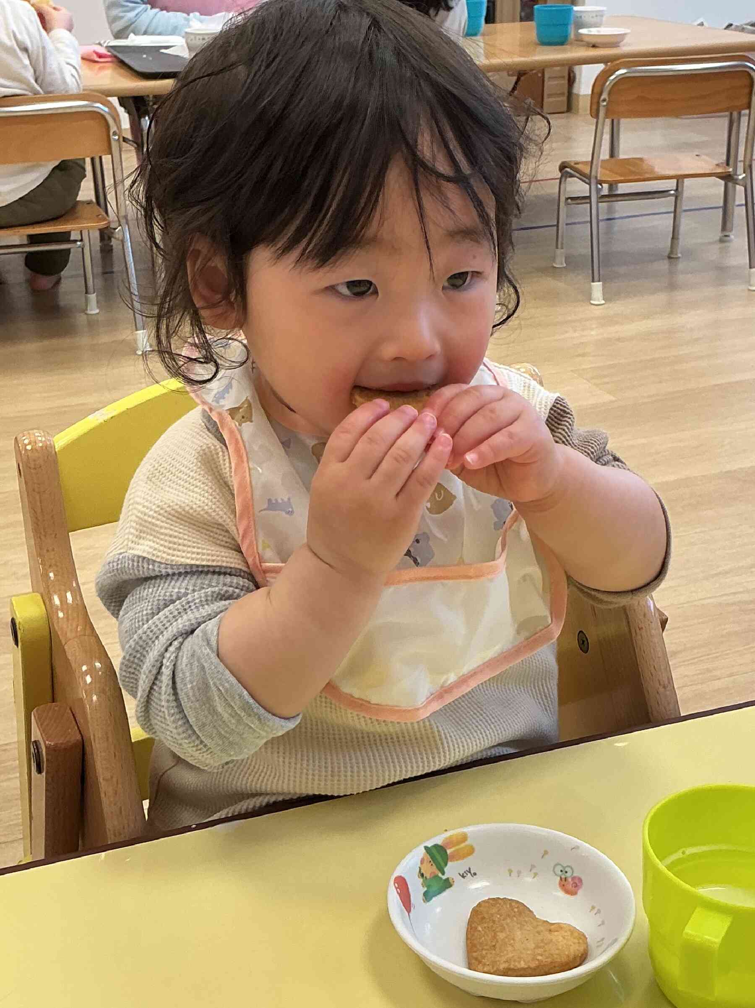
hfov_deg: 48.2
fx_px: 844
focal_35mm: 29
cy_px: 504
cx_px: 378
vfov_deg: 61.7
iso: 32
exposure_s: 1/120
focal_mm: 3
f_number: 1.8
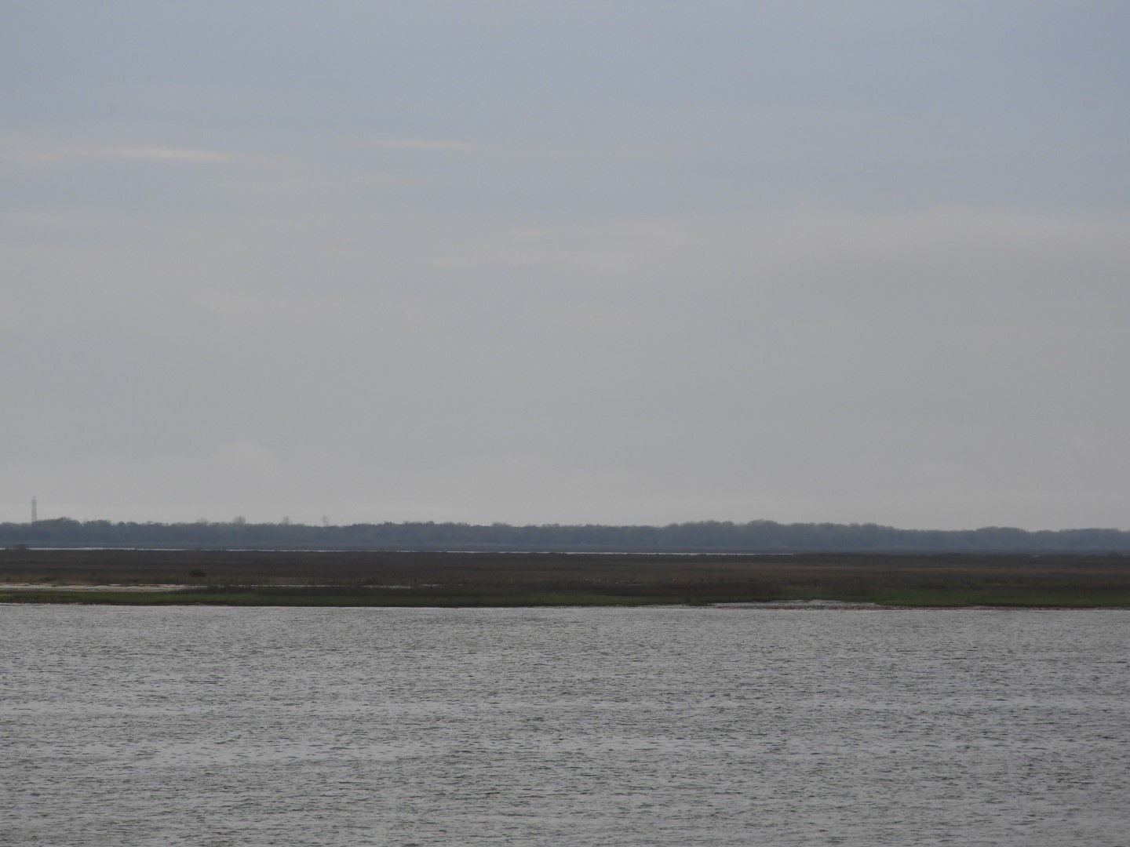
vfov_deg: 8.2
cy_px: 424
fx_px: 5876
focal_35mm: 180
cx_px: 565
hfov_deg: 11.0
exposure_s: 1/1000
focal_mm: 32.2
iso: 100
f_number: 5.3
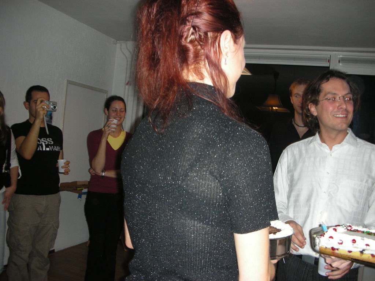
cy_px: 140
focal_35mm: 35
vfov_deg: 40.7
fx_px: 379
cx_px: 188
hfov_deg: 52.6
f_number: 3
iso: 111
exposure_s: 1/60.1
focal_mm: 5.8
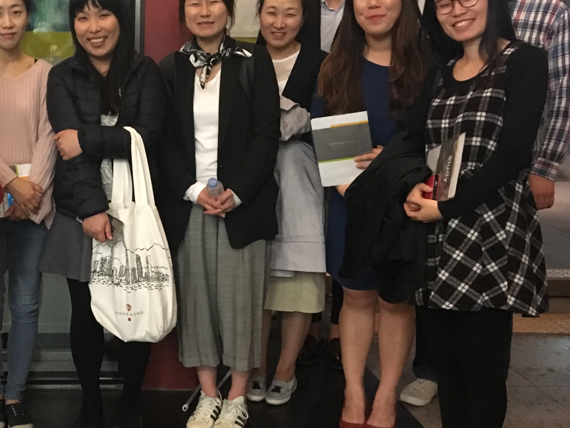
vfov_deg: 27.5
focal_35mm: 53
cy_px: 193
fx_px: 873
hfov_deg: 34.6
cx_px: 85
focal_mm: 4.15
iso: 320
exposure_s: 1/15
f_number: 2.2
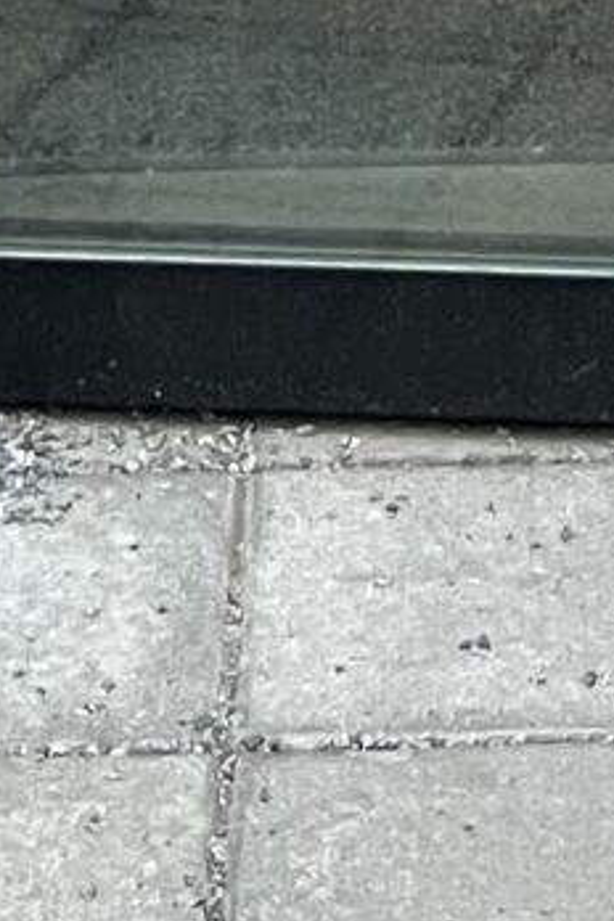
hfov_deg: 6.9
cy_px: -1998
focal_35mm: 199
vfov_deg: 8.4
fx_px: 5091
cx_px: 569
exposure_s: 1/60
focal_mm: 5.7
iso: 160
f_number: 1.5
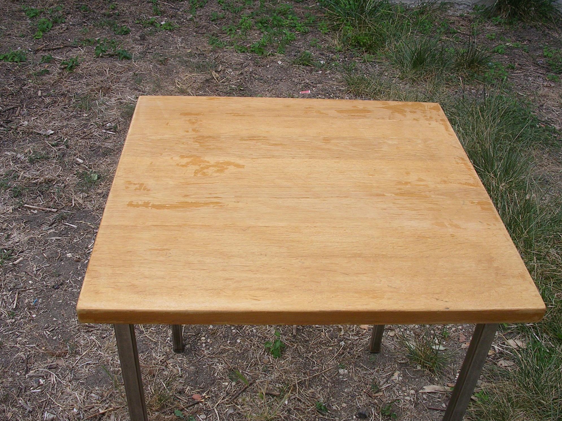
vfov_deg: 36.8
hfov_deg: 47.9
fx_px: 633
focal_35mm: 39
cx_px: 276
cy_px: 213
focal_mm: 5.8
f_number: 5.6
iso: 50
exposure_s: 1/156
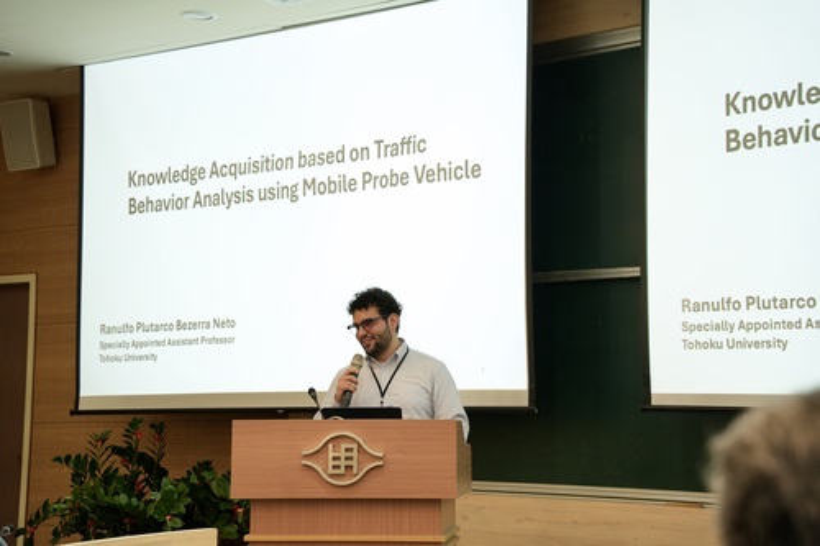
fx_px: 1526
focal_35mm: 67
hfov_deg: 30.1
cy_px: 273
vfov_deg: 20.3
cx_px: 410
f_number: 4
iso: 2000
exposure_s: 1/160
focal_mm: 67
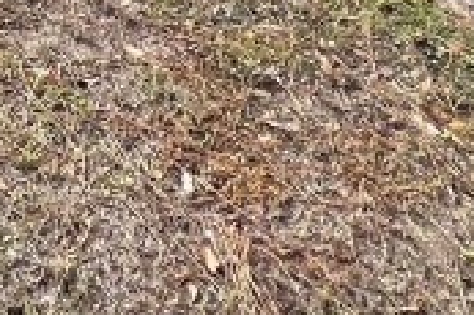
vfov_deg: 10.4
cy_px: -693
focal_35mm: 80
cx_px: -282
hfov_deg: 20.7
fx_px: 1052
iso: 32
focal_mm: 1.57
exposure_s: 1/995
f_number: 1.8
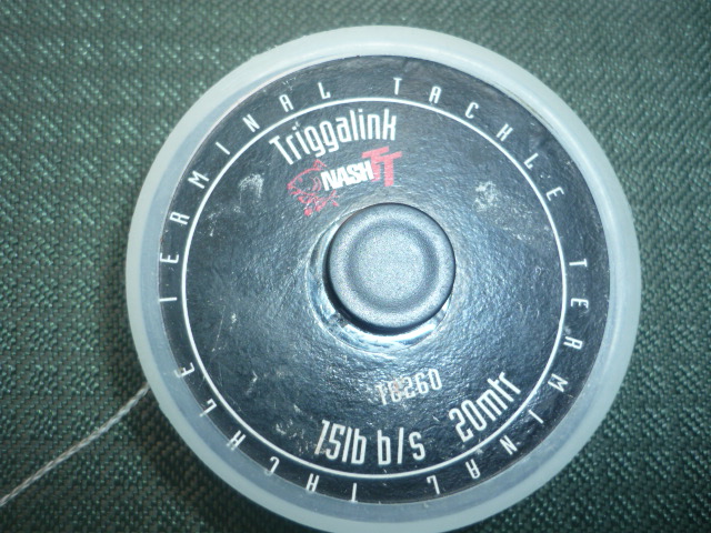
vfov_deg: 42.9
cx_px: 356
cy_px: 266
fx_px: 678
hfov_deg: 55.4
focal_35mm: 33
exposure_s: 1/30
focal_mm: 5.5
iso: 100
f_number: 2.8
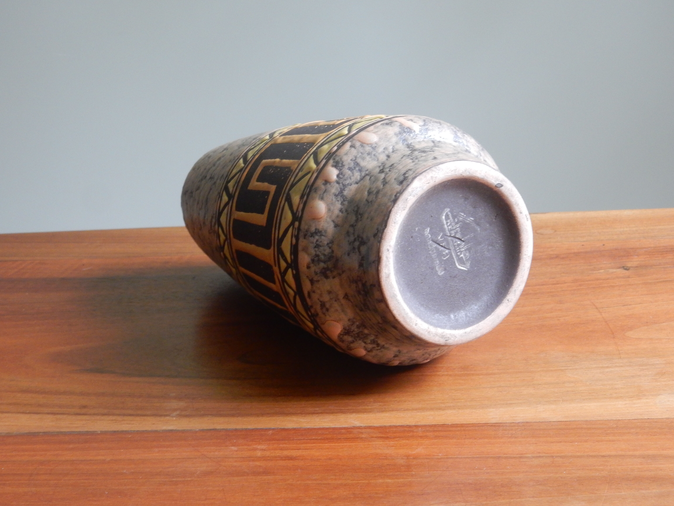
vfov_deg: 20.7
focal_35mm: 71
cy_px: 253
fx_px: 1382
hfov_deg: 27.4
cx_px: 337
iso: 400
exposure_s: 1/15
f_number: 4.8
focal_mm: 12.6
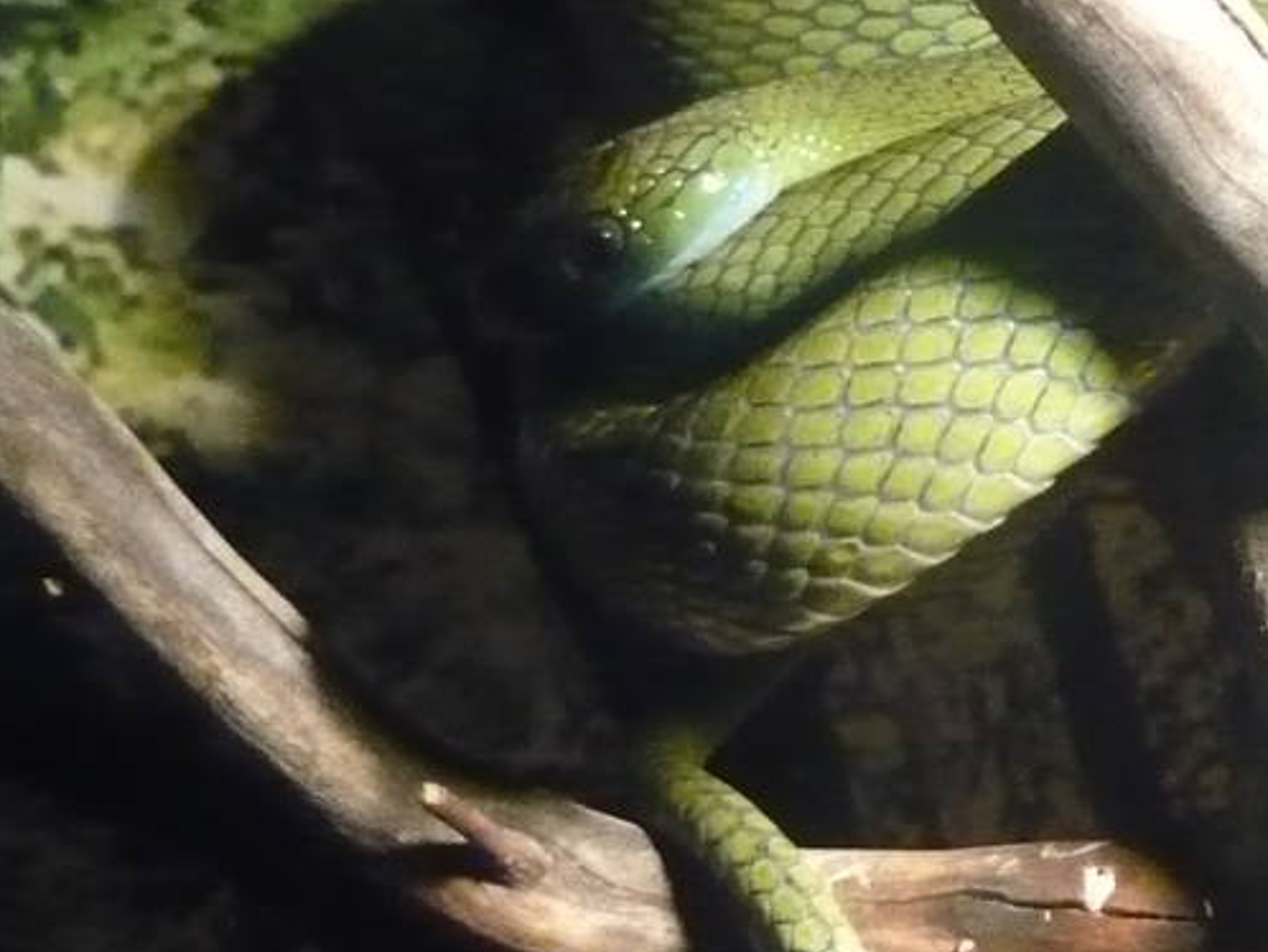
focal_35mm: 106
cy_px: 112
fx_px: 3885
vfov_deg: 13.9
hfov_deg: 18.4
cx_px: 1034
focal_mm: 5.5
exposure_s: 1/40
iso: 800
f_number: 2.8
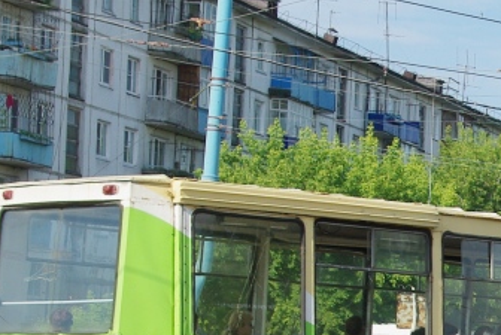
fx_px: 2439
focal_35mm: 175
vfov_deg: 7.8
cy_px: 425
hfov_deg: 11.4
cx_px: 699
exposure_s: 1/500
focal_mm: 33
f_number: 9
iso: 200
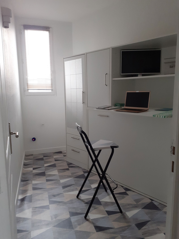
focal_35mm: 27
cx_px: 90
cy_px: 120
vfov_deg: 65.3
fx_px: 186
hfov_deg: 51.4
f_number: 1.9
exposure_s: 1/60
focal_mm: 3.6
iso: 160
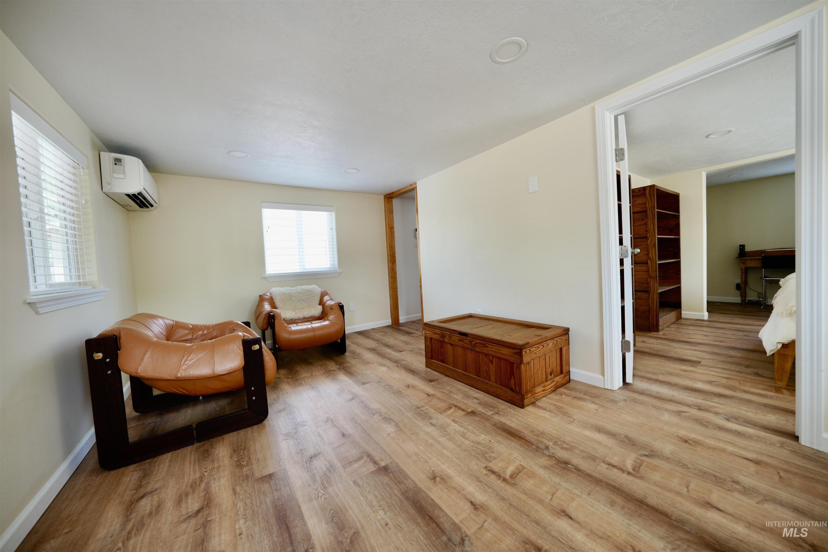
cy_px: 276
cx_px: 414
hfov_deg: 112.6
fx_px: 276
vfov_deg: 90.0
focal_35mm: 12
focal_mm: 12
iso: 320
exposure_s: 1/30
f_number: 5.6
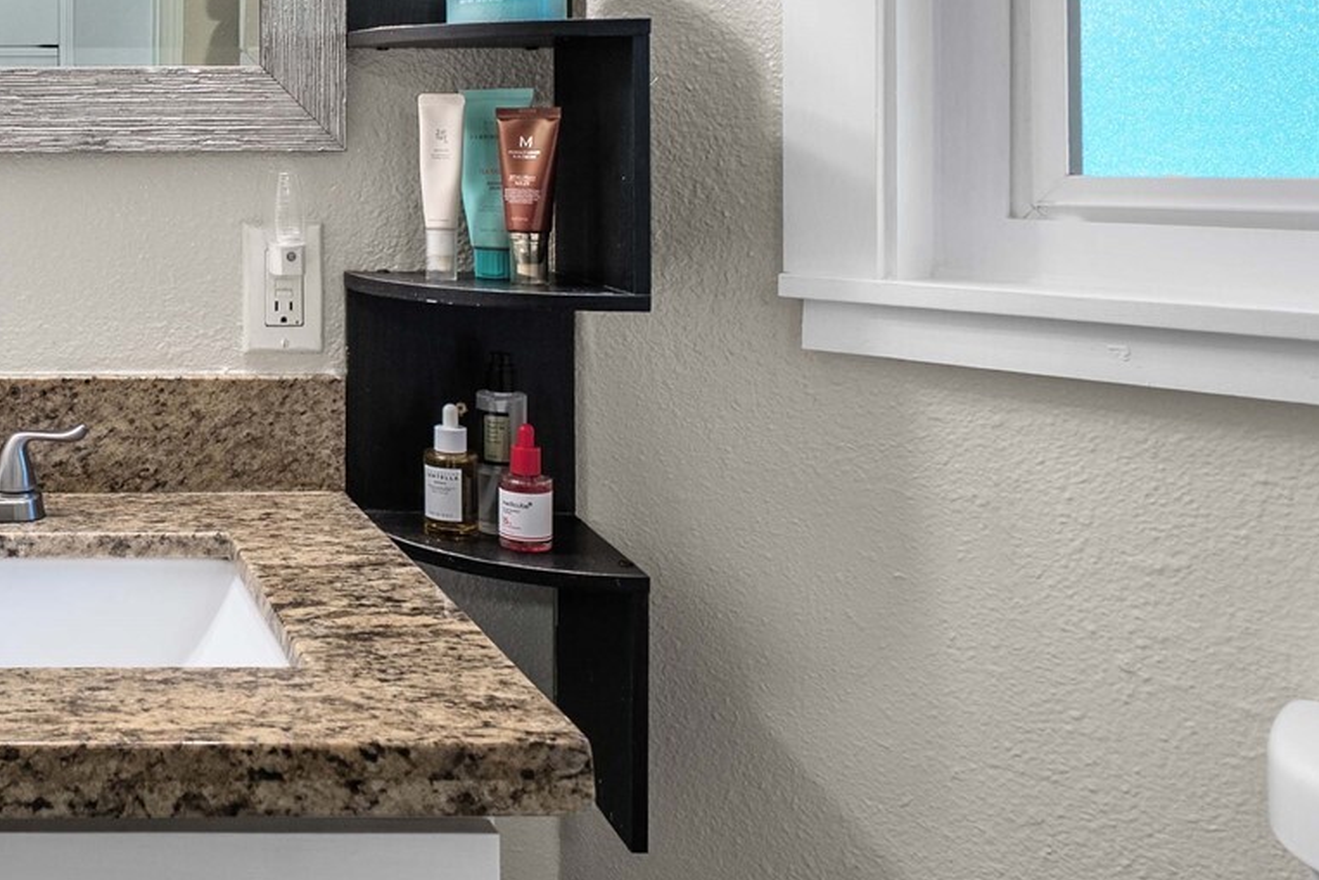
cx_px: -16
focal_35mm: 40
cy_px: 185
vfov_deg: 32.6
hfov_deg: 41.7
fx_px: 1466
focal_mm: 18
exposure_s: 1/8
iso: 1000
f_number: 7.1
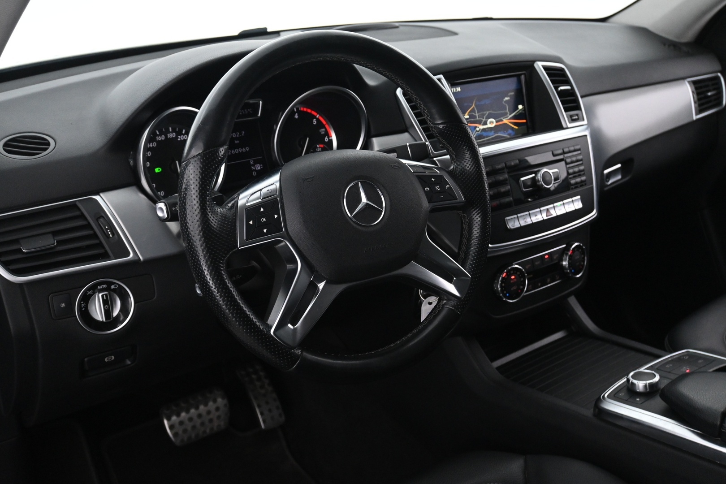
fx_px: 696
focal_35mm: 34
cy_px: 242
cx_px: 363
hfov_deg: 55.1
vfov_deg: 38.4
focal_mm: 23
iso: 2500
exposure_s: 1/40
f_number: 4.2
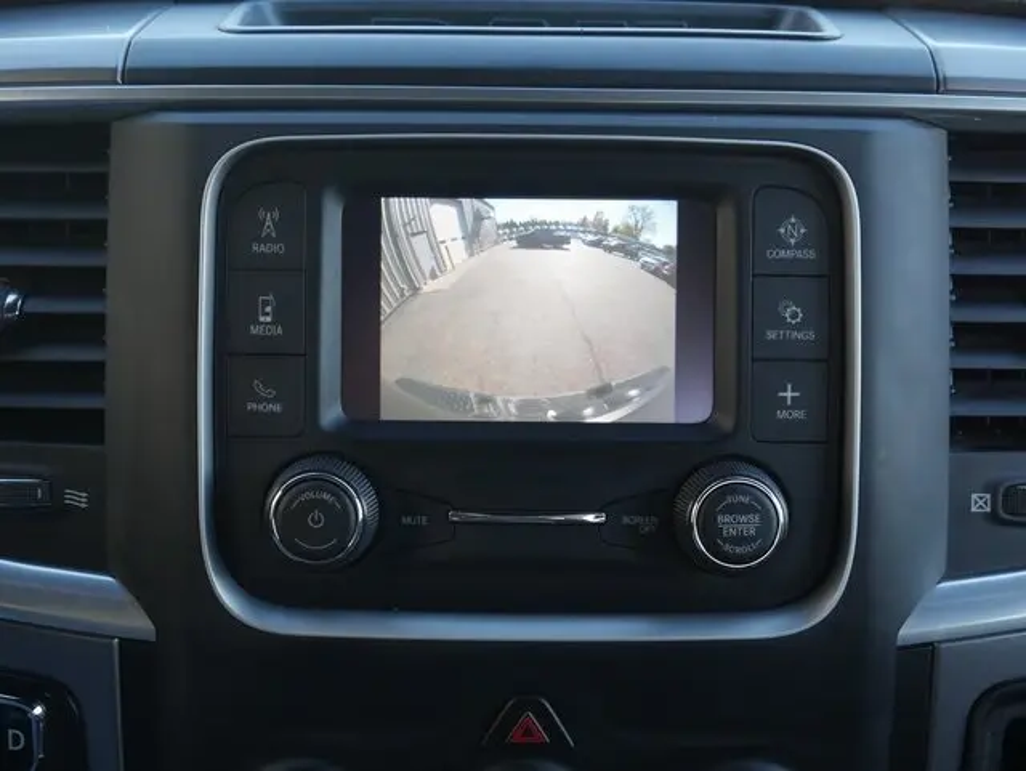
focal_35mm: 52
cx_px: 513
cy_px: 386
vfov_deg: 28.1
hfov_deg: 36.8
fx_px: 1542
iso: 400
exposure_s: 1/60
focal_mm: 26
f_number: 5.3
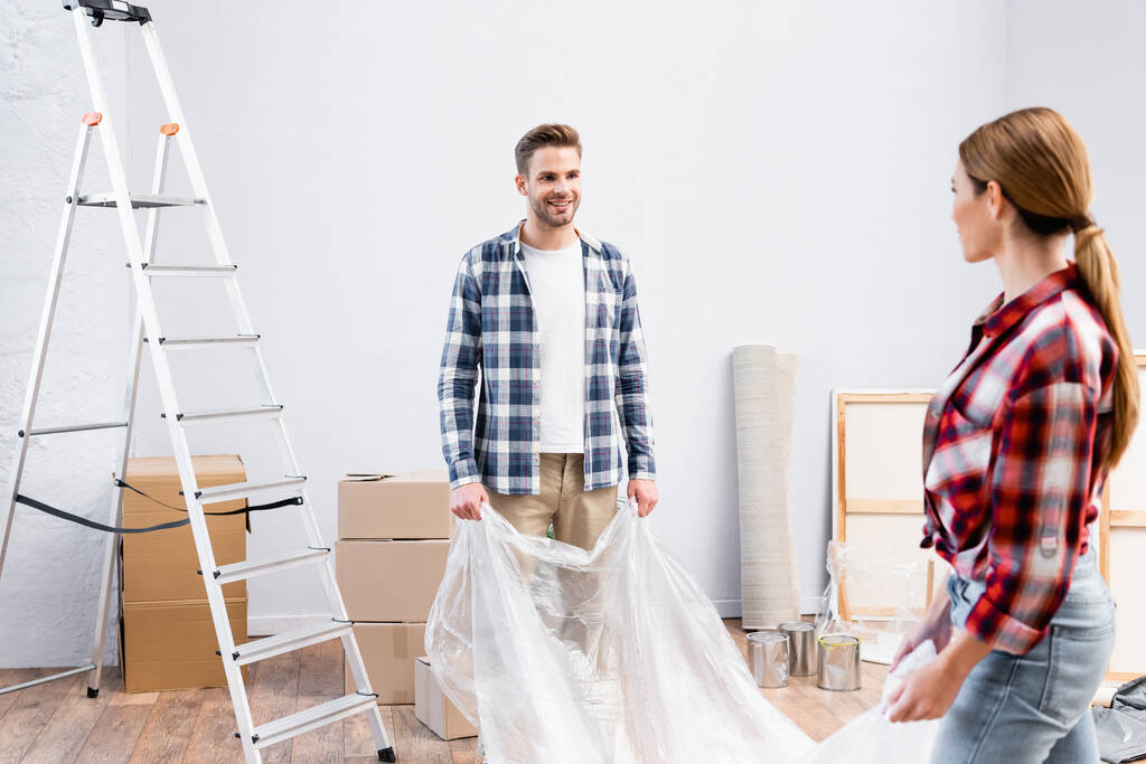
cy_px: 382
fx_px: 1433
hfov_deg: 43.6
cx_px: 573
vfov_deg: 29.9
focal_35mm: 45
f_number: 4
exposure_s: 1/160
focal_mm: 45
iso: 320
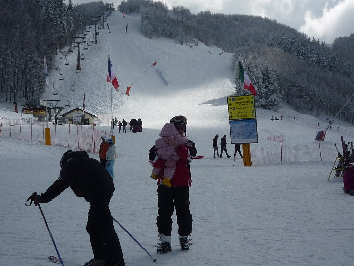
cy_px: 133
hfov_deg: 36.8
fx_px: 532
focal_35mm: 52
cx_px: 177
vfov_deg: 28.0
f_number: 6.3
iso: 100
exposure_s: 1/800
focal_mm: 5.3
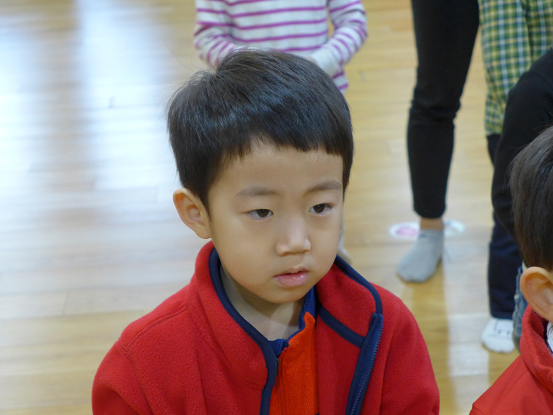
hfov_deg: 25.7
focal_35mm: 76
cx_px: 274
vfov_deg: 19.4
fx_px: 1214
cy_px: 208
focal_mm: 14.7
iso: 400
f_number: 2.2
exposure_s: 1/80
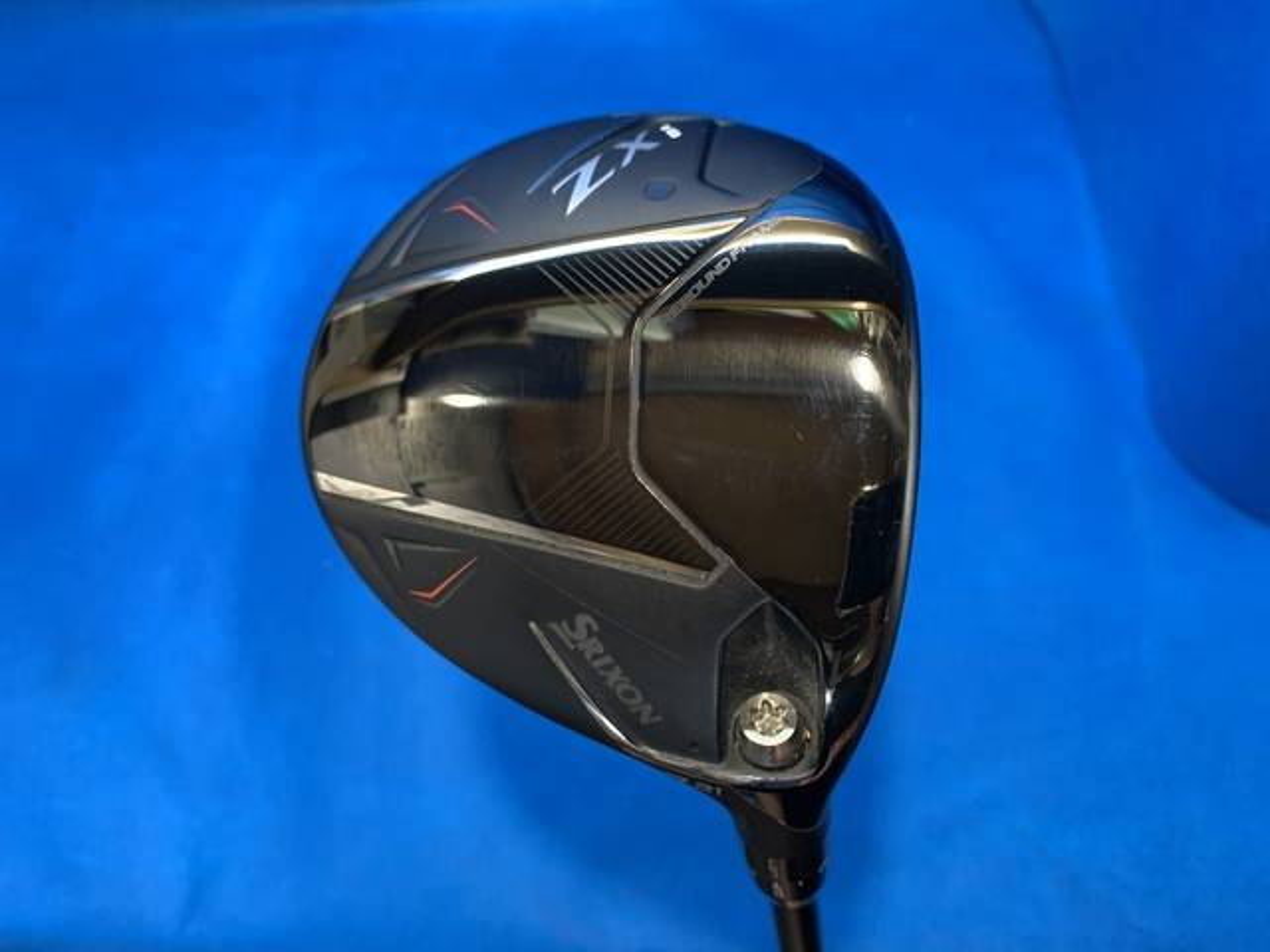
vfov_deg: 53.1
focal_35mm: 26
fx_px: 954
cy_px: 476
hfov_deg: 67.3
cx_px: 635
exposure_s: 1/60
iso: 160
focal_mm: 4.25
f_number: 1.8
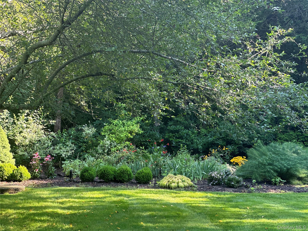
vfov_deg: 19.1
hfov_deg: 25.3
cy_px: 116
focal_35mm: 77
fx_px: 685
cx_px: 154
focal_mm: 9
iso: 125
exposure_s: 1/121
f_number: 2.8
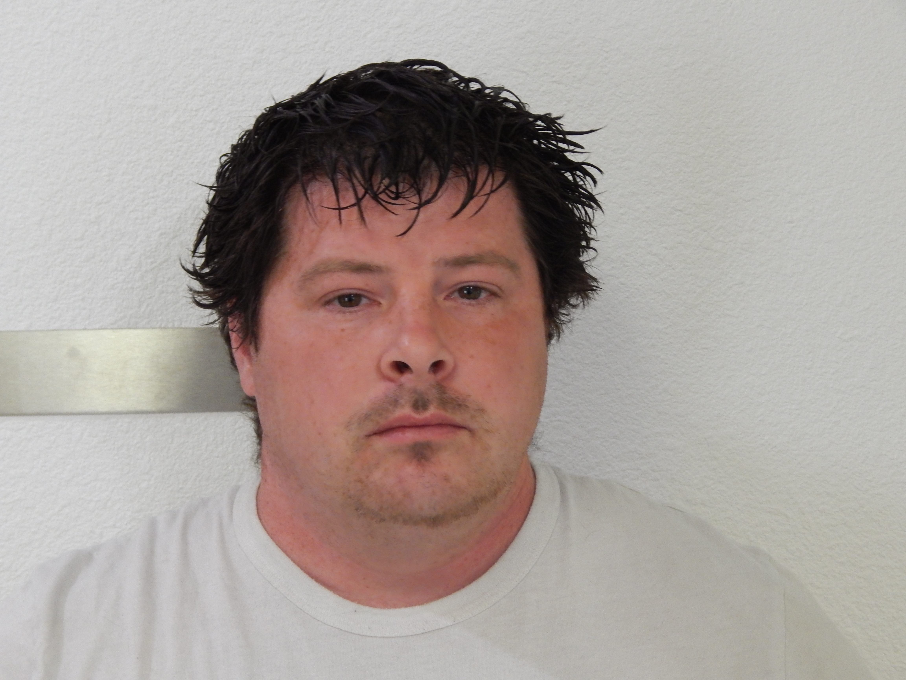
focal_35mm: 105
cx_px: 453
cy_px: 340
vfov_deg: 14.1
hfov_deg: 18.7
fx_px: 2748
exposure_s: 1/25
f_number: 4.5
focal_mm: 18.7
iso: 400
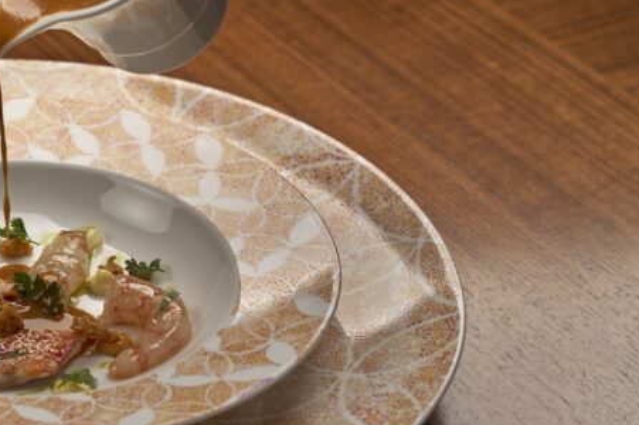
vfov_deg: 8.6
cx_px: 30
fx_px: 2838
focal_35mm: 160
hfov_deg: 12.7
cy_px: 112
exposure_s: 1/250
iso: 80
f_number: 5
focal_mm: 70
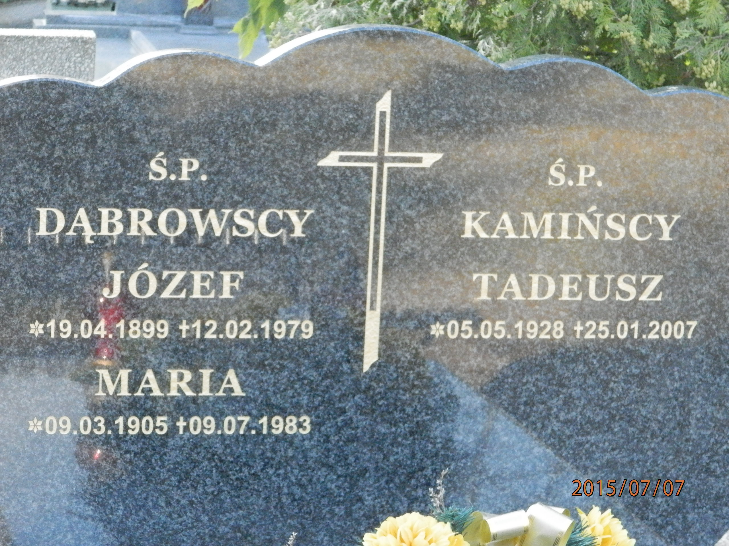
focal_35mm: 132
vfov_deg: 11.2
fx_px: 2780
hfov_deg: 14.9
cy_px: 273
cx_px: 364
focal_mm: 23.6
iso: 1000
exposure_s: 1/160
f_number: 4.7
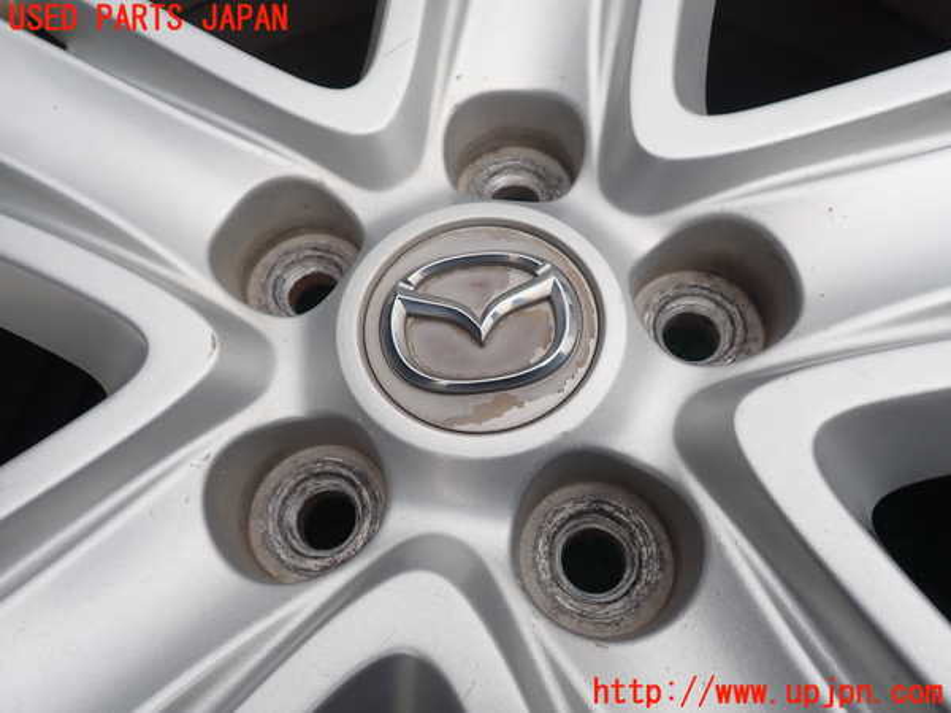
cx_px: 476
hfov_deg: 69.4
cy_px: 356
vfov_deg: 54.9
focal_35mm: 25
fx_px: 687
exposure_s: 1/160
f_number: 2.8
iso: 100
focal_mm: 4.5
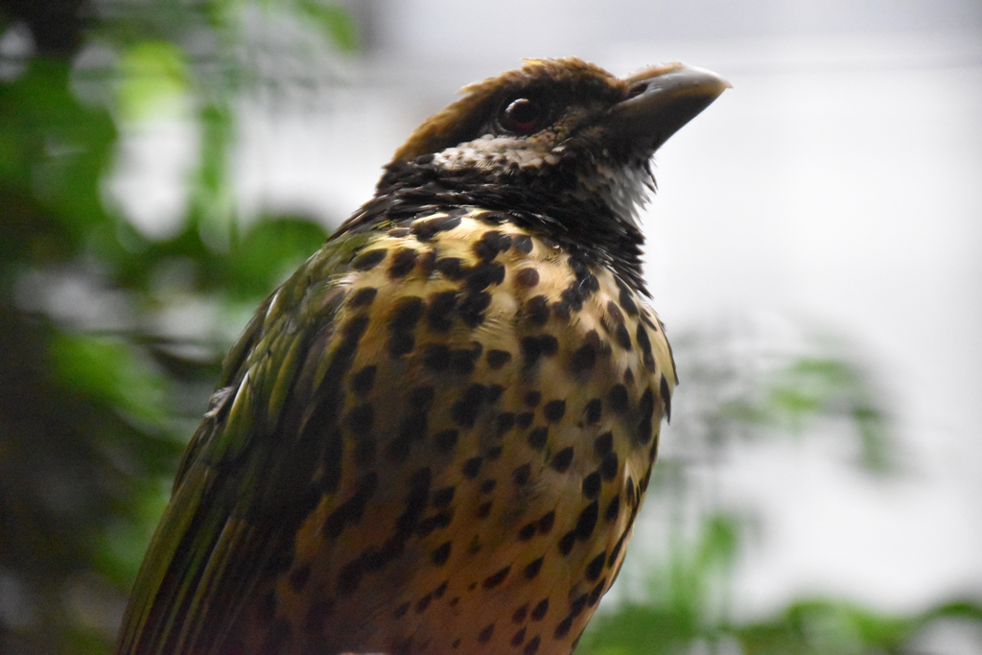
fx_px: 5729
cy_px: 328
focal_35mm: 210
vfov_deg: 6.5
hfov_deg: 9.8
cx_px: 491
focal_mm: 140
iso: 12800
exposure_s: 1/500
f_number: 5.6
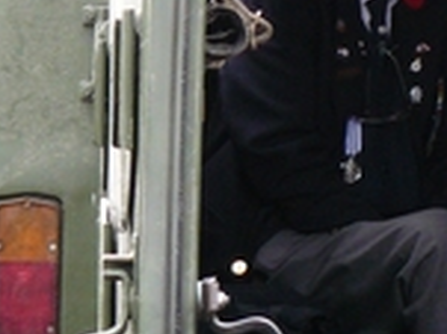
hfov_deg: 7.2
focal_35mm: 271
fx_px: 3497
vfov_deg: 5.4
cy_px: -89
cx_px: 699
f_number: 3.2
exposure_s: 1/30
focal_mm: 11.4
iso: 200
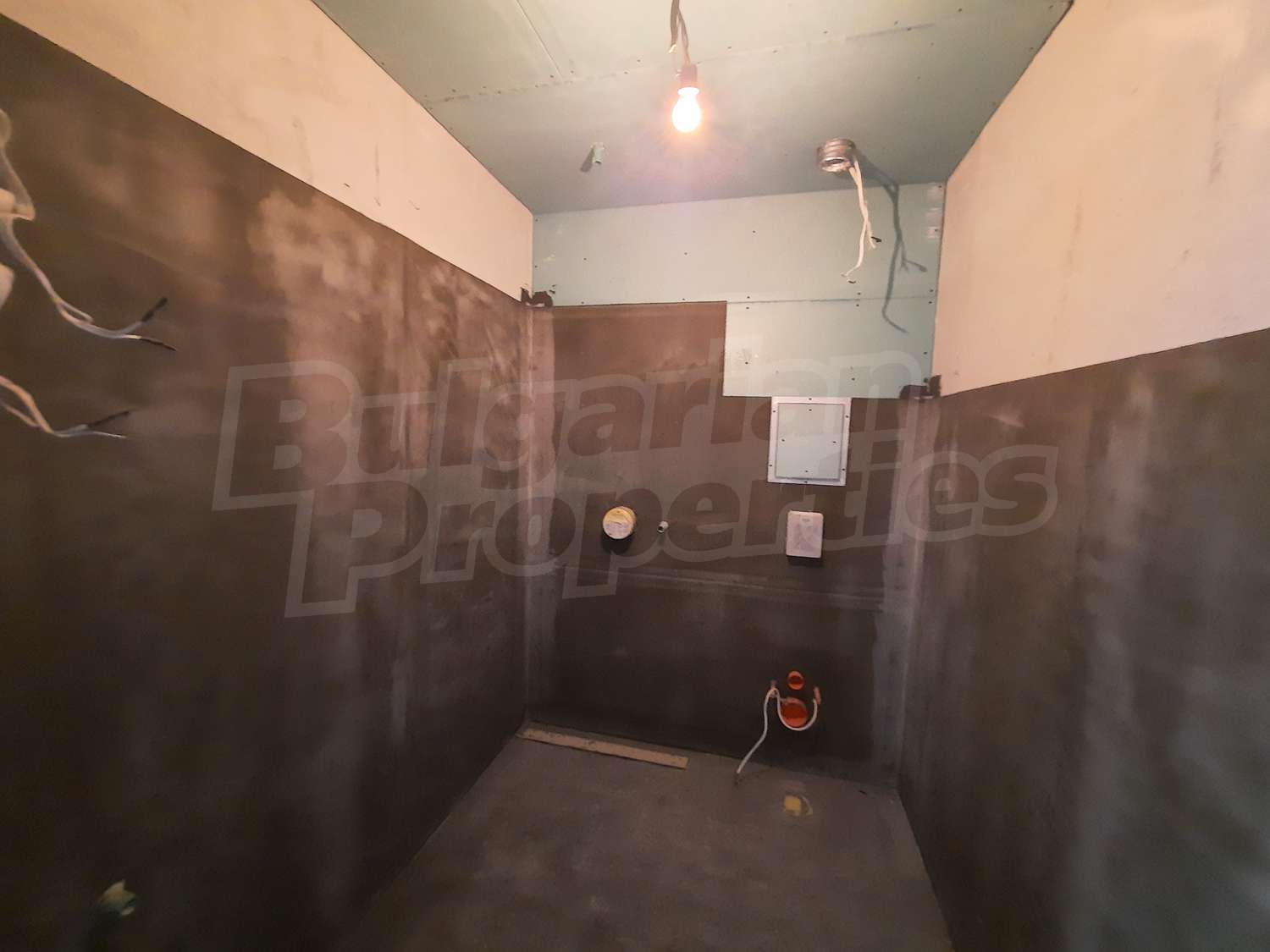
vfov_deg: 89.9
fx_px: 477
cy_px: 476
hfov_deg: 106.2
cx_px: 635
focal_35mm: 13
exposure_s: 1/10
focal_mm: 1.74
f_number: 2.2
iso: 800
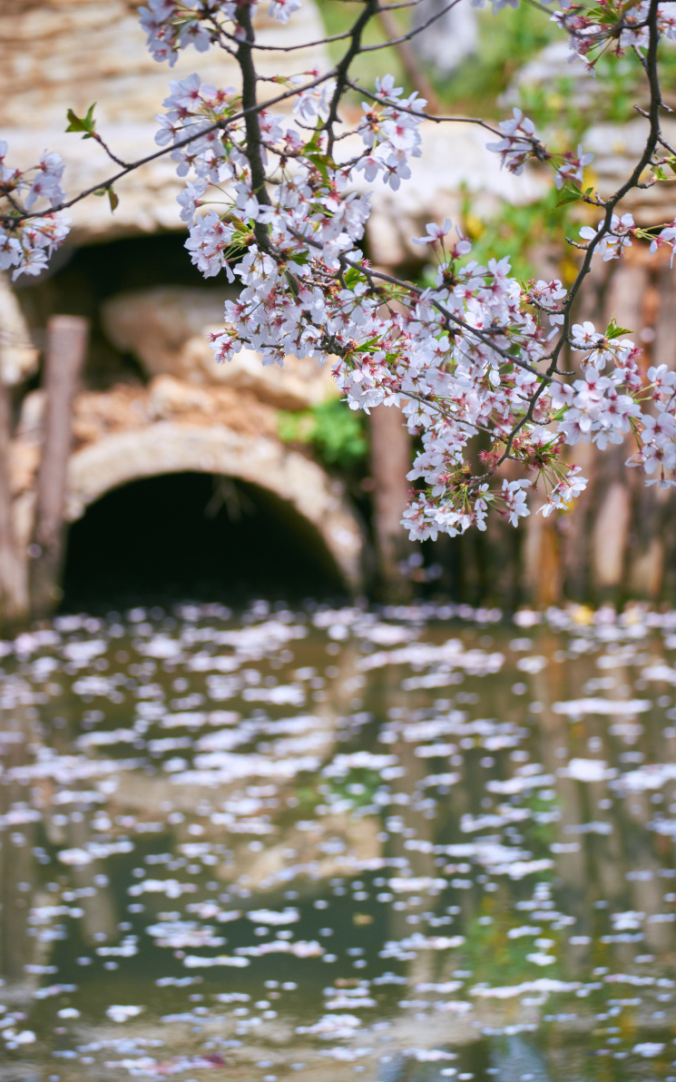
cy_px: 544
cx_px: 358
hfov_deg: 8.4
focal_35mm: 157
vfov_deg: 13.3
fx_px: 4628
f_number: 5
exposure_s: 1/640
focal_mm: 102
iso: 200
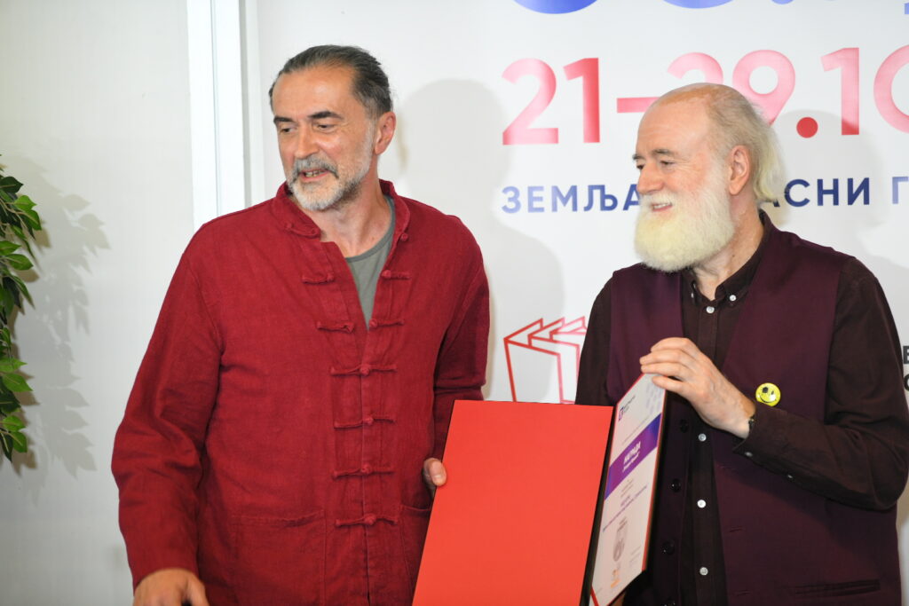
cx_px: 454
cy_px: 303
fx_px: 5050
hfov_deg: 10.3
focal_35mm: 200
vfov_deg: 6.9
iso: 1600
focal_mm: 200
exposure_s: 1/200
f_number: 3.5
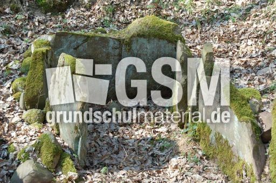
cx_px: 138
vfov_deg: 19.7
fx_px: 528
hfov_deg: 29.3
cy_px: 92
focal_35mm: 69
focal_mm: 46
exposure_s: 1/160
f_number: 6.3
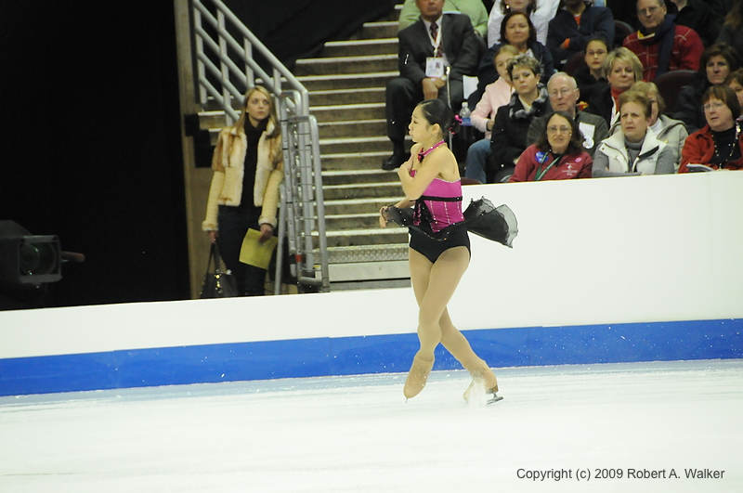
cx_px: 372
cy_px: 246
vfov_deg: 4.6
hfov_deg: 6.9
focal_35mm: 300
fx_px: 6183
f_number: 5.6
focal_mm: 200
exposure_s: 1/500
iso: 3200
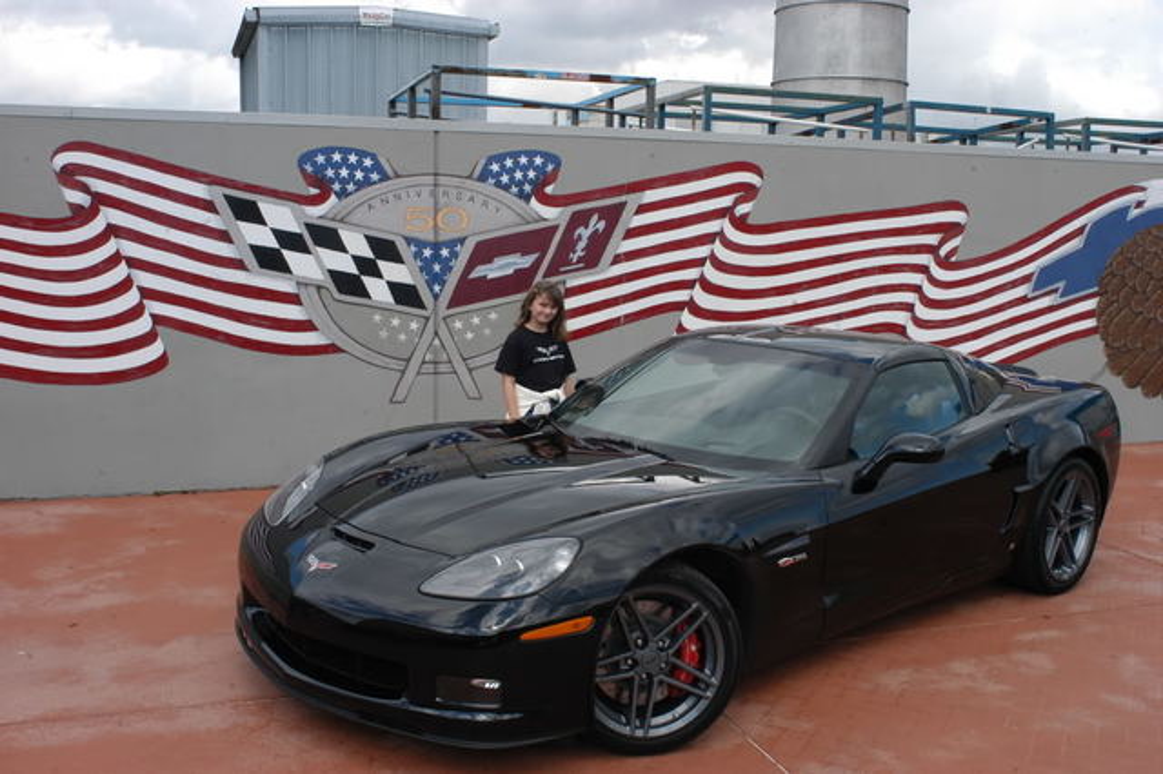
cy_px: 387
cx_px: 582
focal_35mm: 36
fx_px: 1162
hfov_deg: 53.2
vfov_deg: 36.8
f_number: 13
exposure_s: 1/250
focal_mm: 24
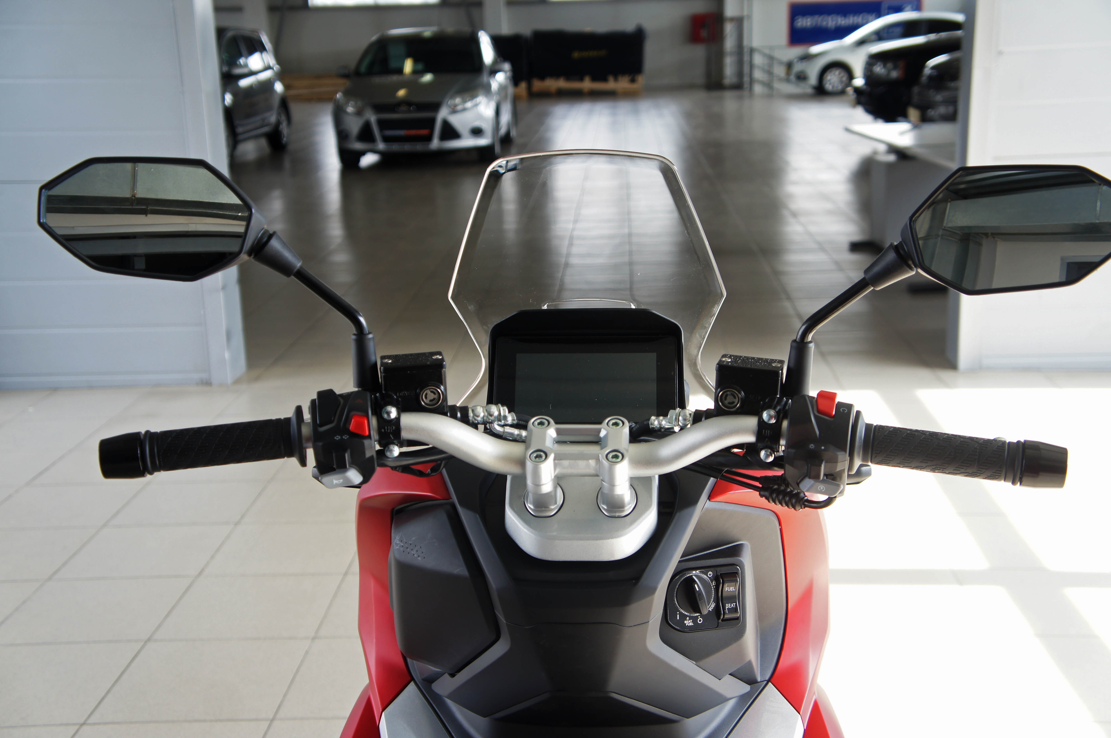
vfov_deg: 30.8
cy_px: 369
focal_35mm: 44
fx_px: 1341
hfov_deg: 45.0
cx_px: 556
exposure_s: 1/80
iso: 200
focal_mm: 29
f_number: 4.5
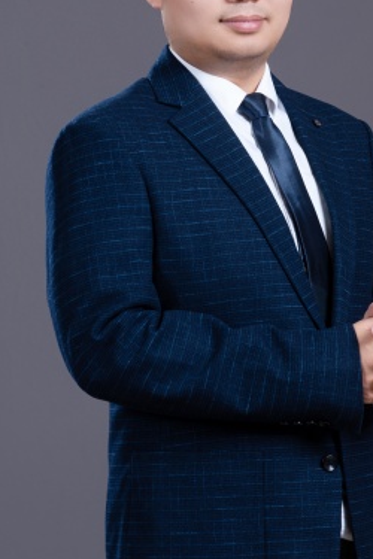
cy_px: 262
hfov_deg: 9.0
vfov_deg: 13.4
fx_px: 2378
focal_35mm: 153
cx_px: 237
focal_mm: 85
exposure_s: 1/125
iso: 100
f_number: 11
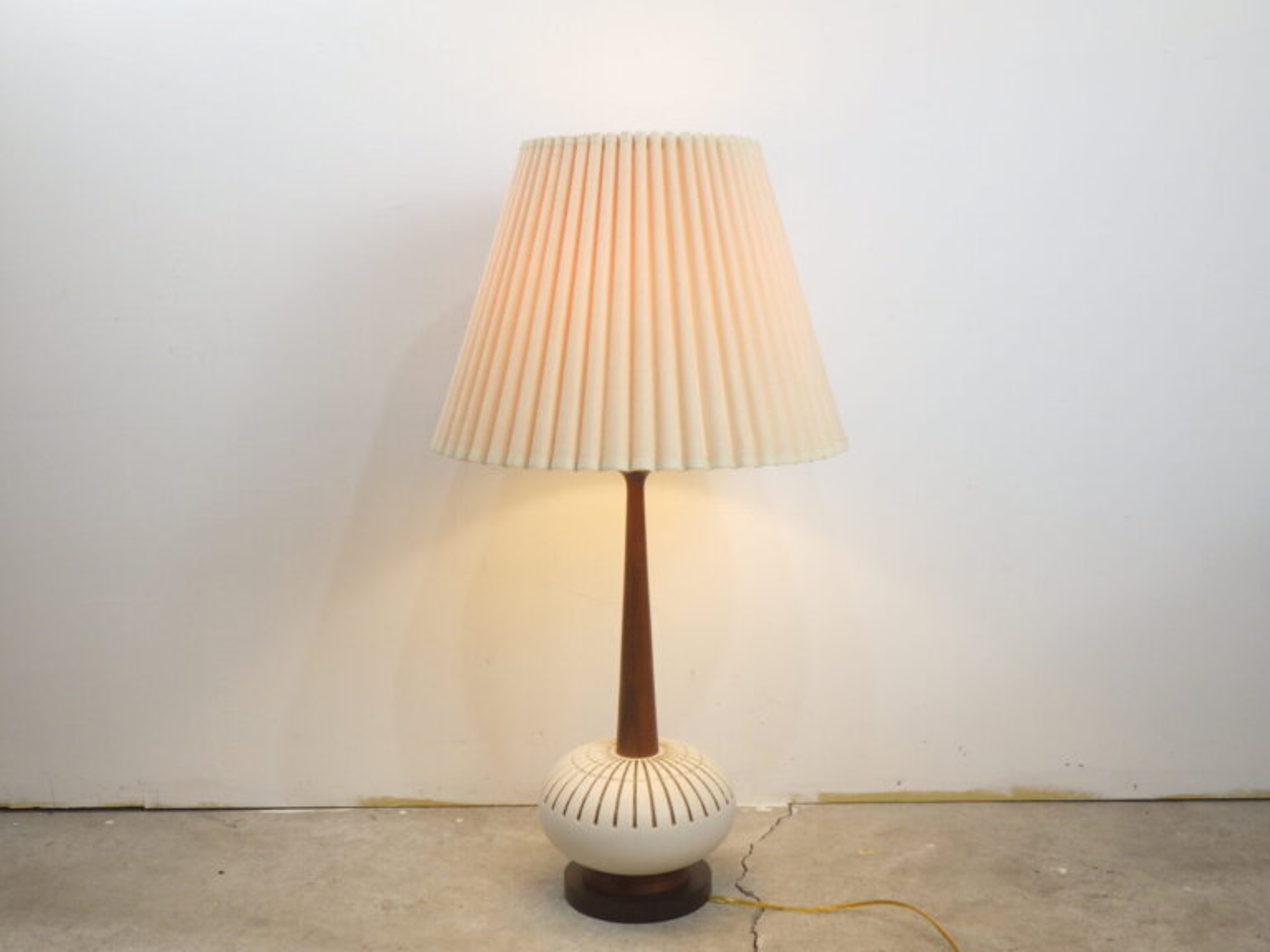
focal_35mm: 42
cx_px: 635
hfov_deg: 44.8
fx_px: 1541
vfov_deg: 34.3
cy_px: 476
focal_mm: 7.5
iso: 125
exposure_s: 1/15
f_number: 4.2
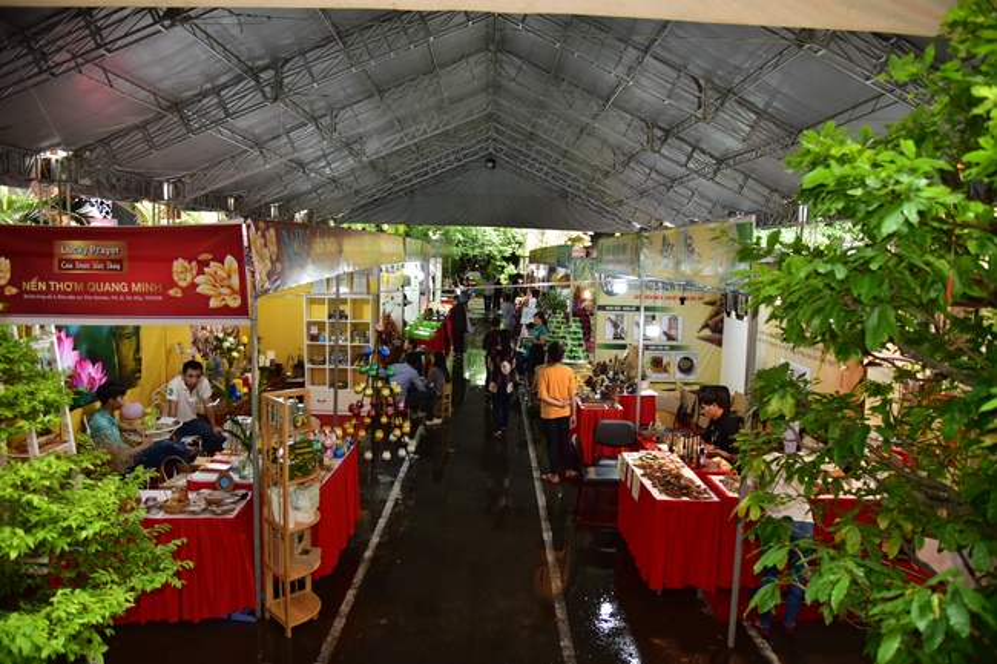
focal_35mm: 24
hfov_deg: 73.8
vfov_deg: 53.1
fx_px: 664
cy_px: 332
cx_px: 498
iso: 500
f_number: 4
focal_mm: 24
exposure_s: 1/40
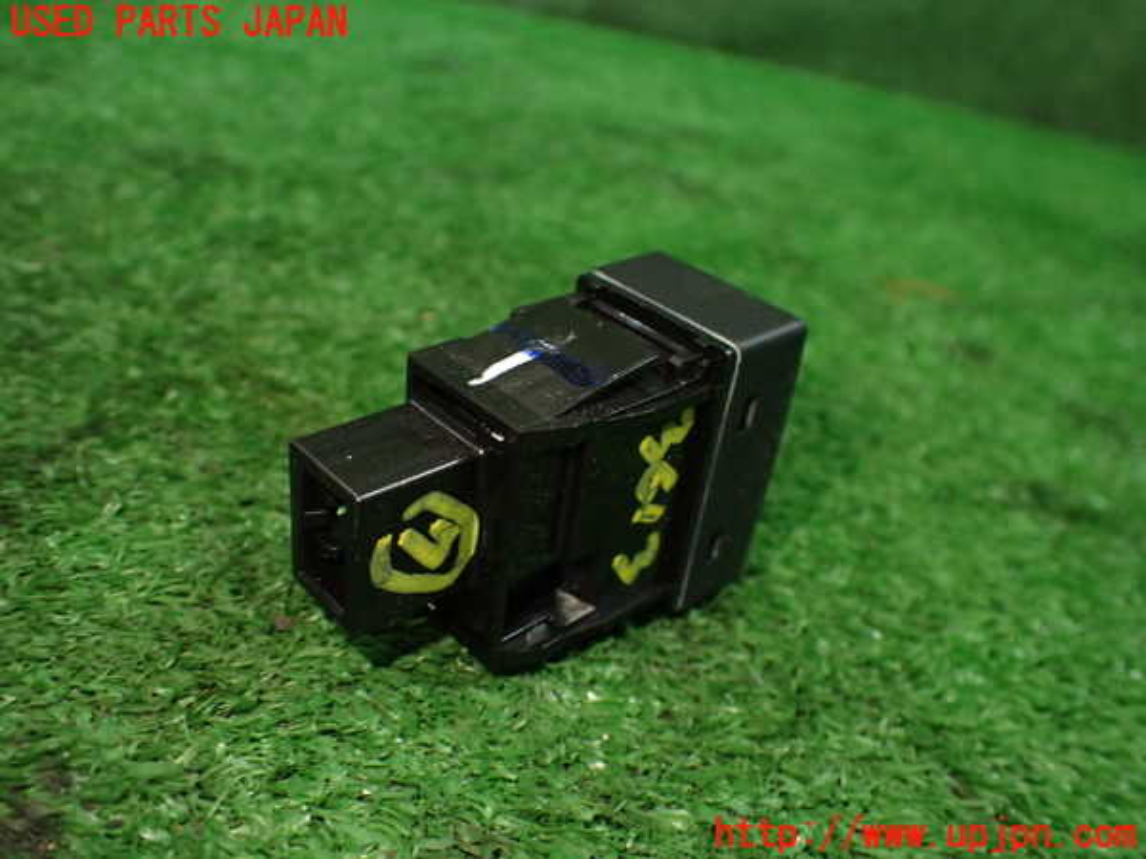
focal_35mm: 30
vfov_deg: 46.8
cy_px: 430
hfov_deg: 60.0
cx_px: 573
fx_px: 993
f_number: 2.3
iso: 500
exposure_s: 1/125
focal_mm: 5.4
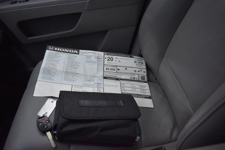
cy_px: 75
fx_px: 169
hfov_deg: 67.4
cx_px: 112
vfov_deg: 48.0
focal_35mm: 27
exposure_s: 1/250
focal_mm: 18
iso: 720
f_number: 3.5
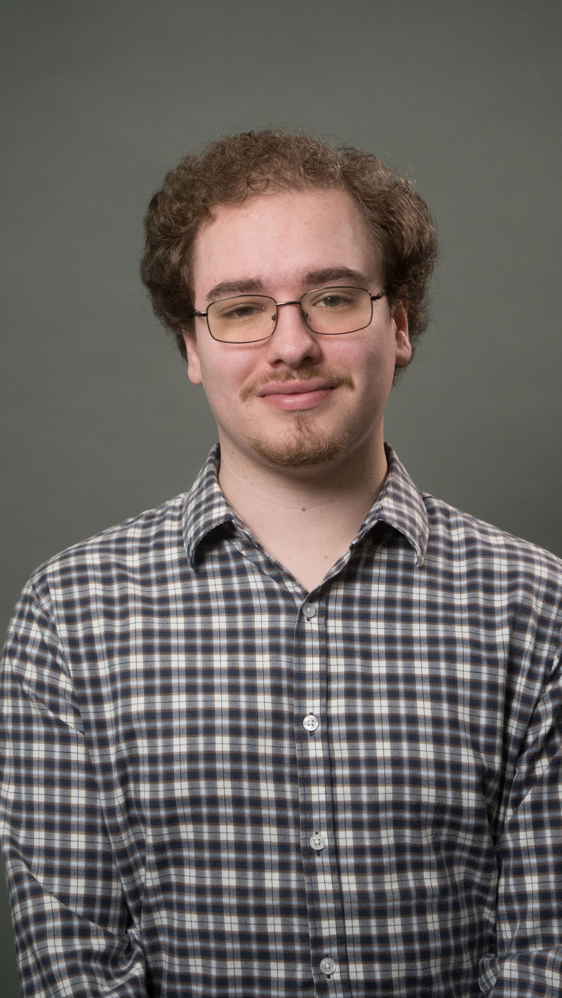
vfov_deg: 19.3
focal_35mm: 111
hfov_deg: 10.9
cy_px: 503
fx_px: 2940
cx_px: 297
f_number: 2.8
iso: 1250
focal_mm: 70
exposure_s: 1/640
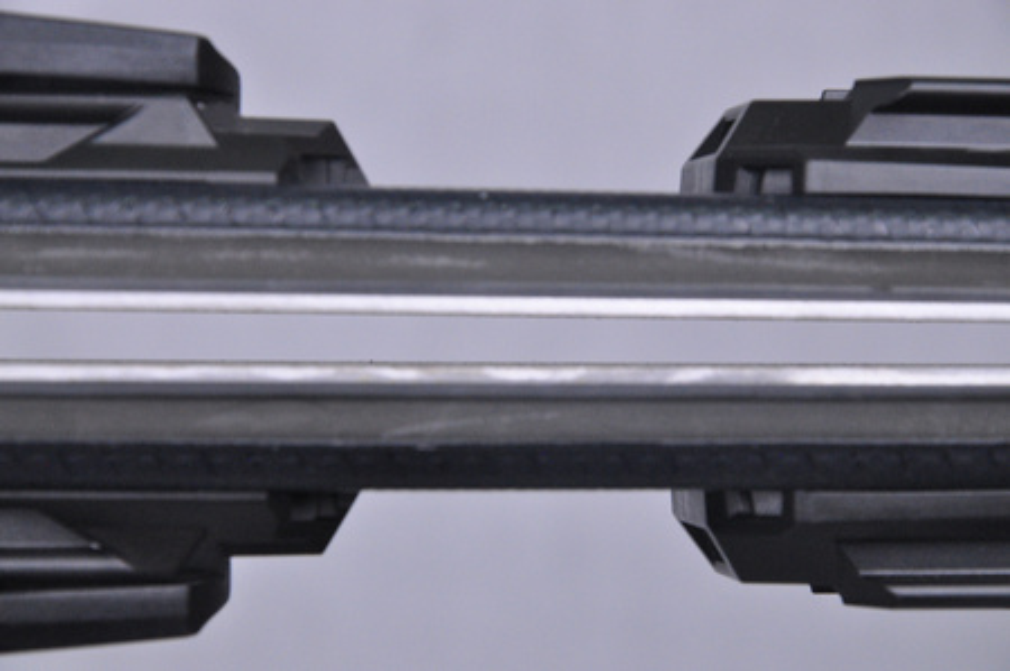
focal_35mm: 158
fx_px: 4414
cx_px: 505
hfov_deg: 13.1
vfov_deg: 8.7
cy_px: 336
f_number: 9.5
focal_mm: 105
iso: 3200
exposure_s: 1/125
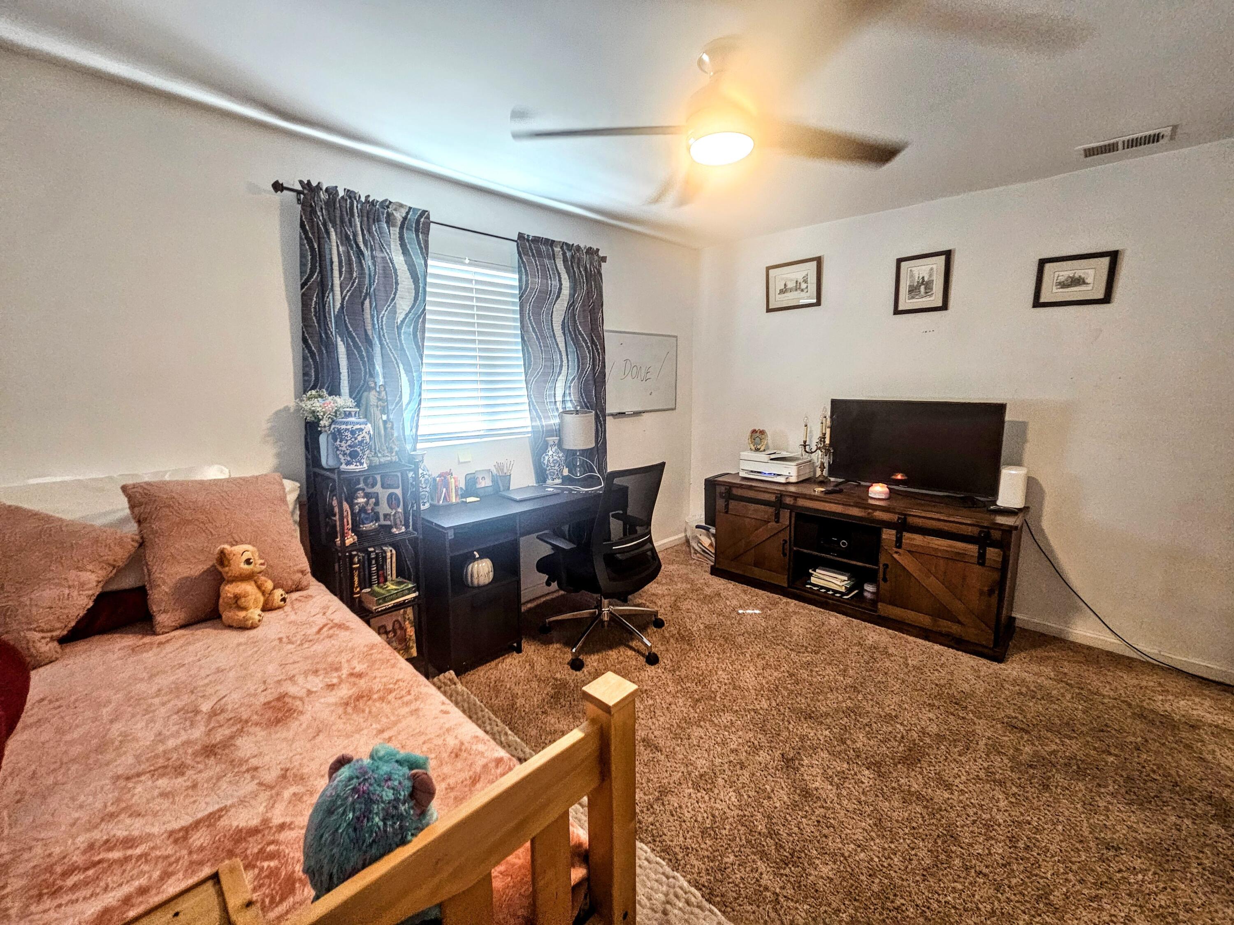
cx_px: 617
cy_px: 462
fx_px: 463
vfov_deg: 89.9
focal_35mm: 13
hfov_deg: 106.2
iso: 320
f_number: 2.2
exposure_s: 1/40
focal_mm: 2.2
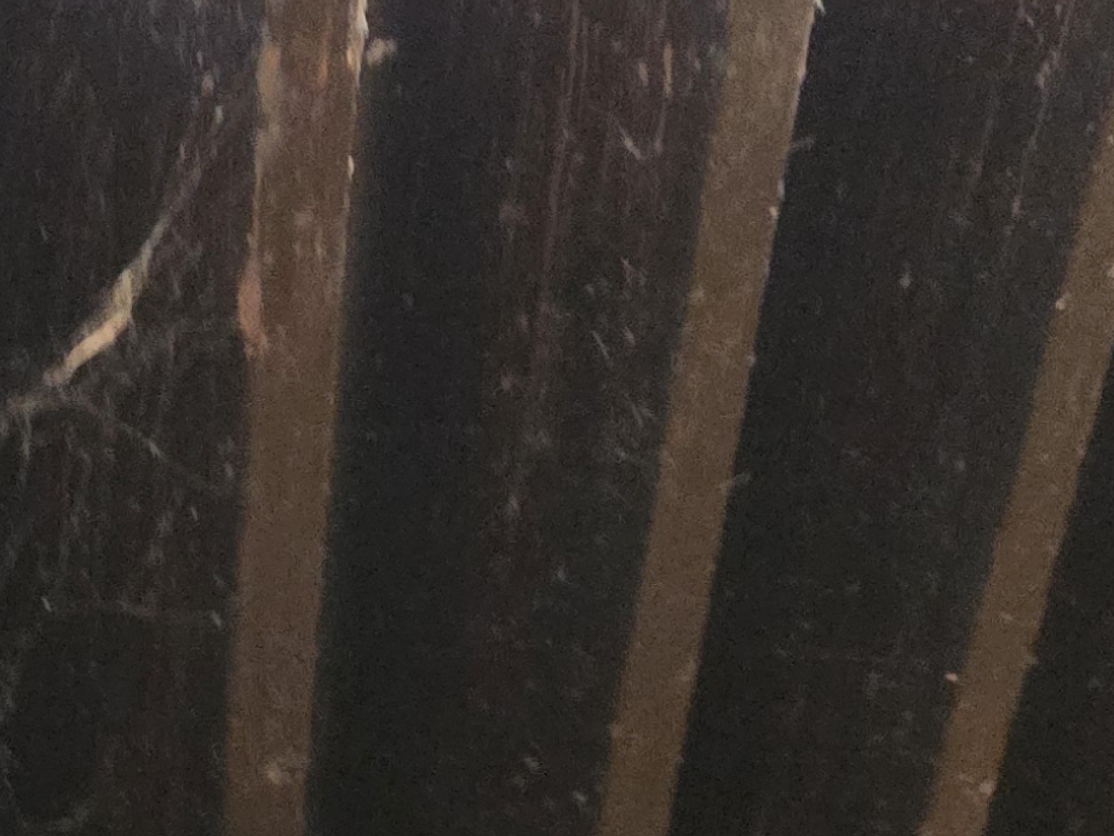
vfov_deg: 13.9
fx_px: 3218
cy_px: 1220
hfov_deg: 17.8
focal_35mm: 100
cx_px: -489
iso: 1250
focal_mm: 5.4
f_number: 1.8
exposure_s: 1/17.2
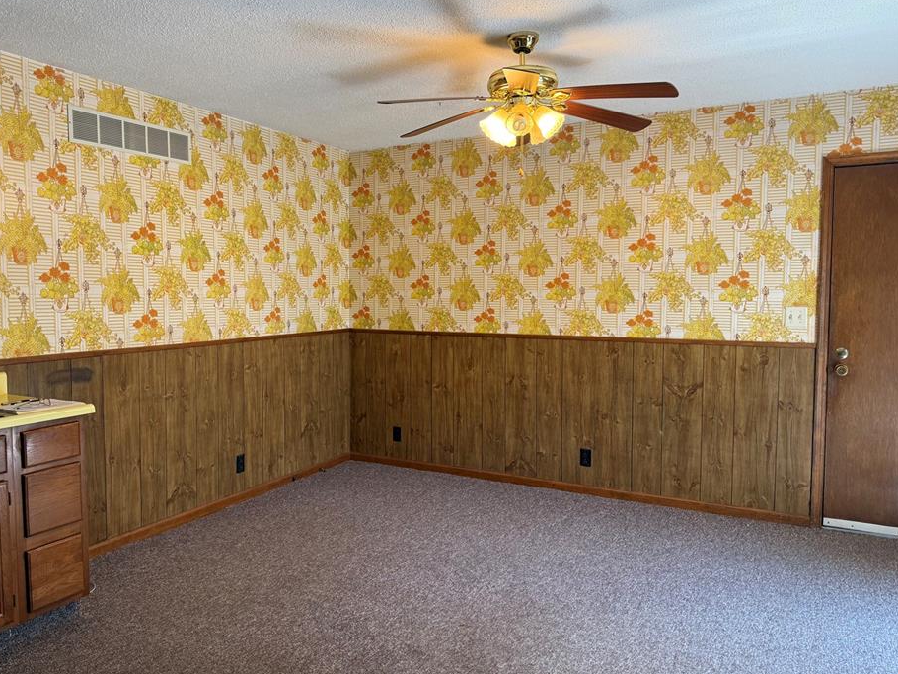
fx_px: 701
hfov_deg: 65.1
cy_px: 334
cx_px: 397
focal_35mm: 27
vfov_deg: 51.4
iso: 160
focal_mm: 6.76
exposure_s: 1/120
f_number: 1.78
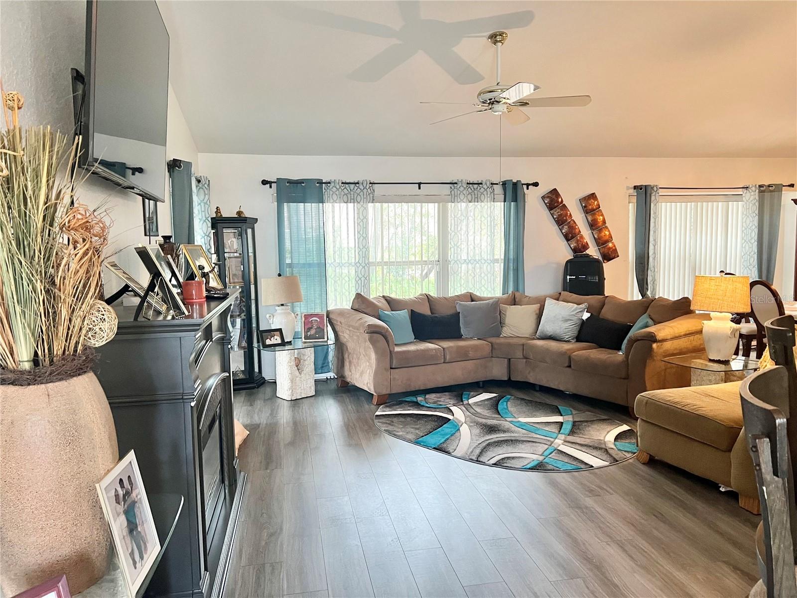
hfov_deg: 67.3
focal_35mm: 26
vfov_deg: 53.1
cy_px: 299
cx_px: 398
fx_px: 599
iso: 200
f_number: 1.5
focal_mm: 5.7
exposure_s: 1/60
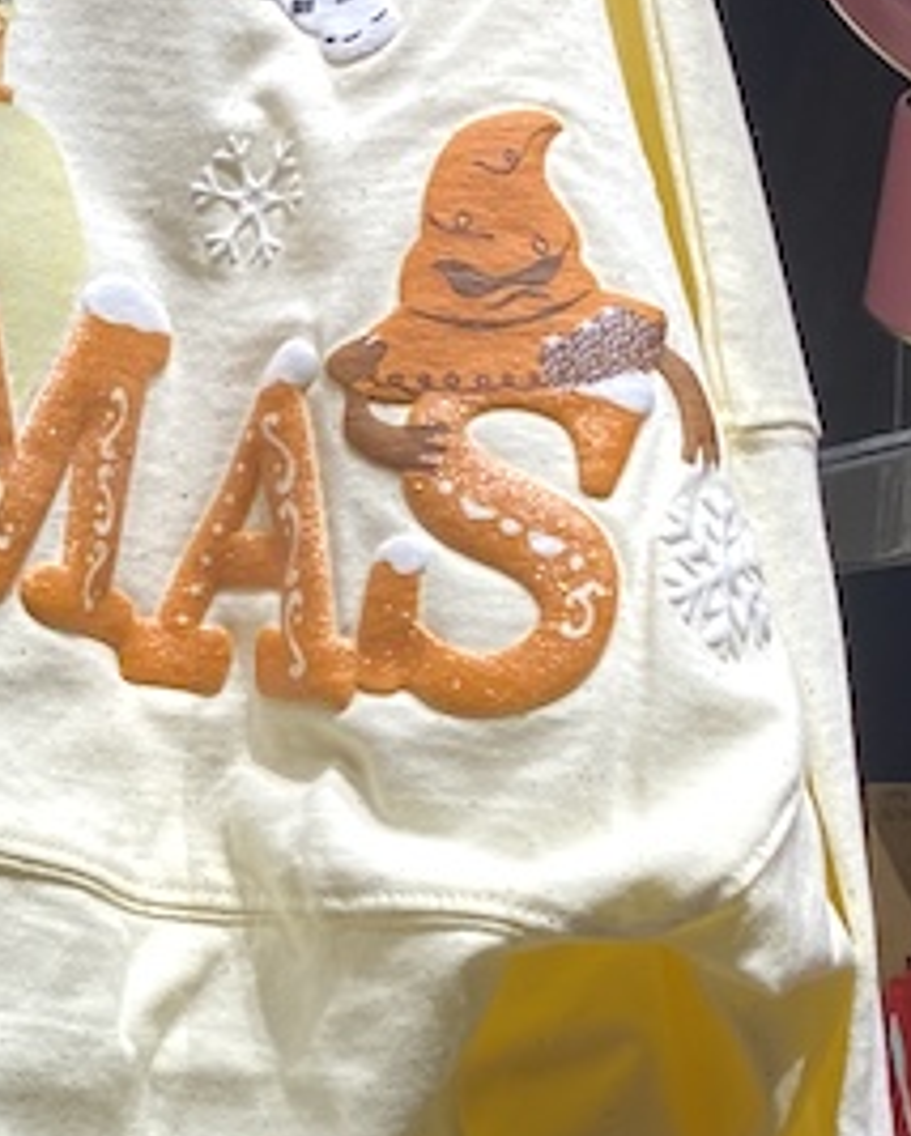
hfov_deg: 12.9
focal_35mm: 114
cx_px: -392
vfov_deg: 16.7
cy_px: 979
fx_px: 3838
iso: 50
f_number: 1.8
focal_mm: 4.25
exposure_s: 1/115
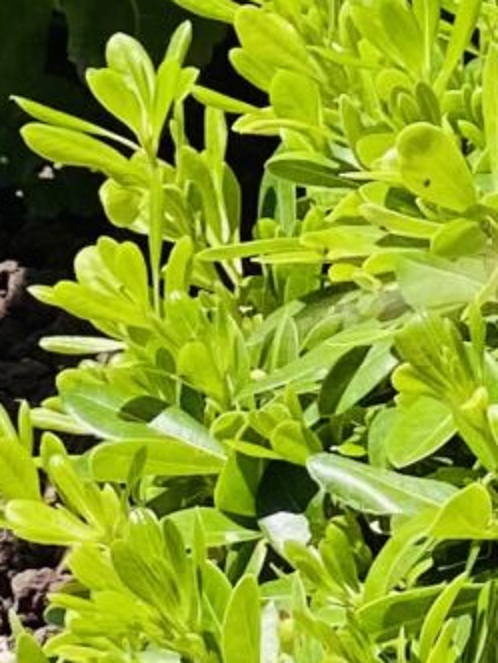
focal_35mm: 401
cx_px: -302
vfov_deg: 4.8
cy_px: -929
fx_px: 7692
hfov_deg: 3.7
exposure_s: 1/1653
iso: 20
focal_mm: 6
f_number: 2
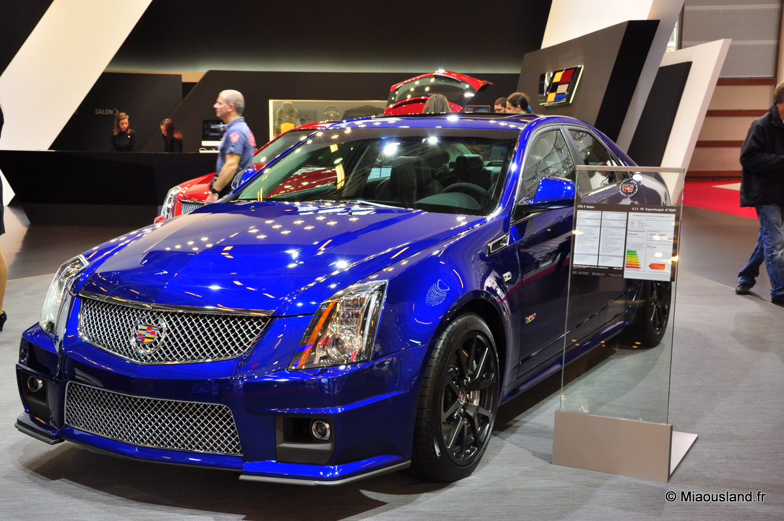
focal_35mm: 48
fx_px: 1044
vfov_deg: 28.0
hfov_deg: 41.2
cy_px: 260
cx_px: 392
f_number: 8
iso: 400
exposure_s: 1/50
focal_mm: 32
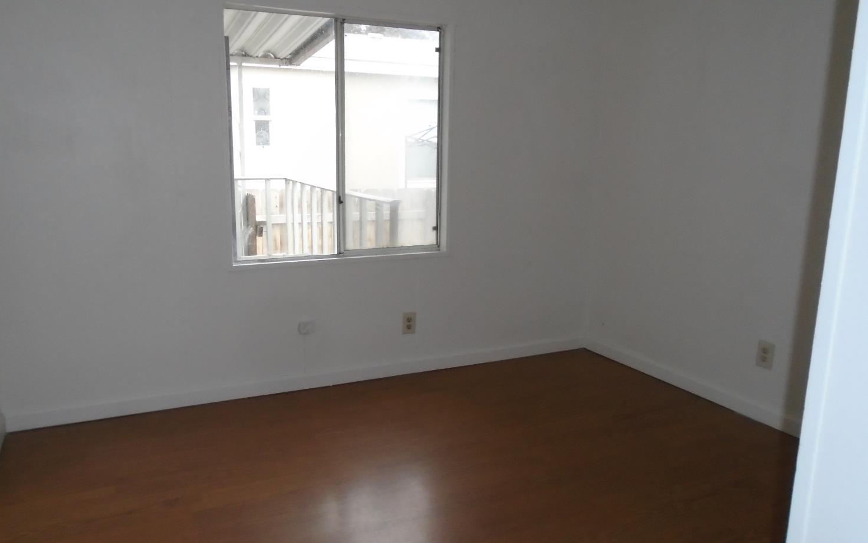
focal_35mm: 28
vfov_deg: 44.6
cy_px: 279
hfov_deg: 66.5
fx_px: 662
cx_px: 428
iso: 320
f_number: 3.2
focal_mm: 4.6
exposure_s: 1/30
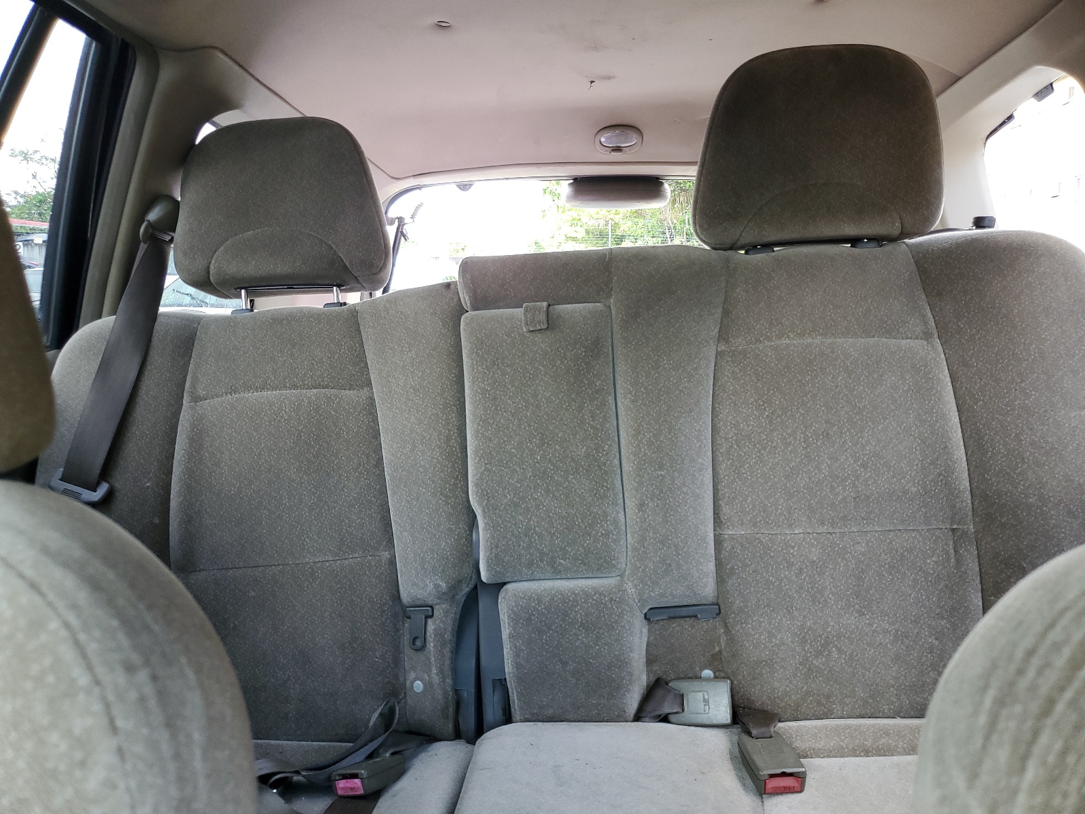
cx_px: 542
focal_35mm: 26
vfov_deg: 53.1
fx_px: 815
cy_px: 407
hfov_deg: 67.3
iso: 89
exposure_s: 1/60.2
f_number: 1.5
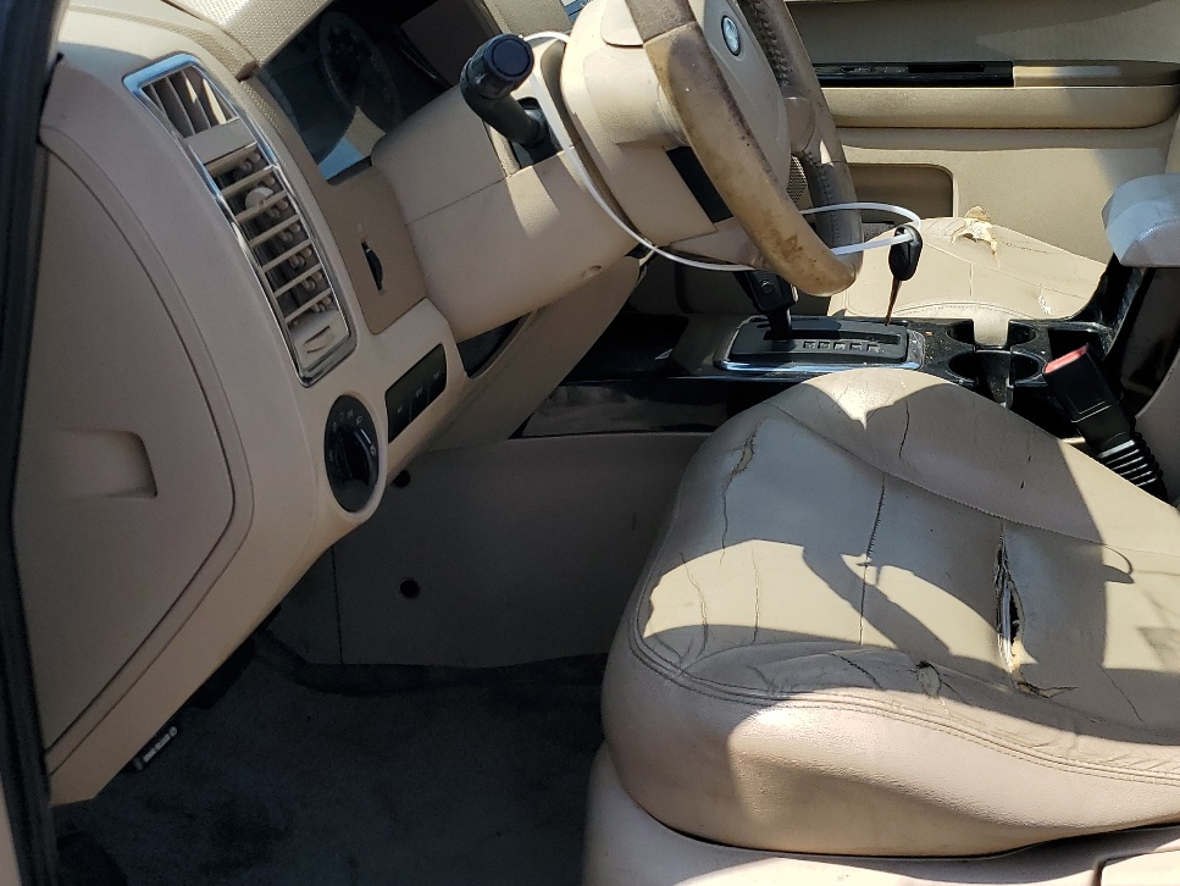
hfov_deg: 42.9
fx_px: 1466
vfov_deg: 33.2
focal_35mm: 43
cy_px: 258
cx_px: 833
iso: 50
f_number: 1.5
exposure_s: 1/2000
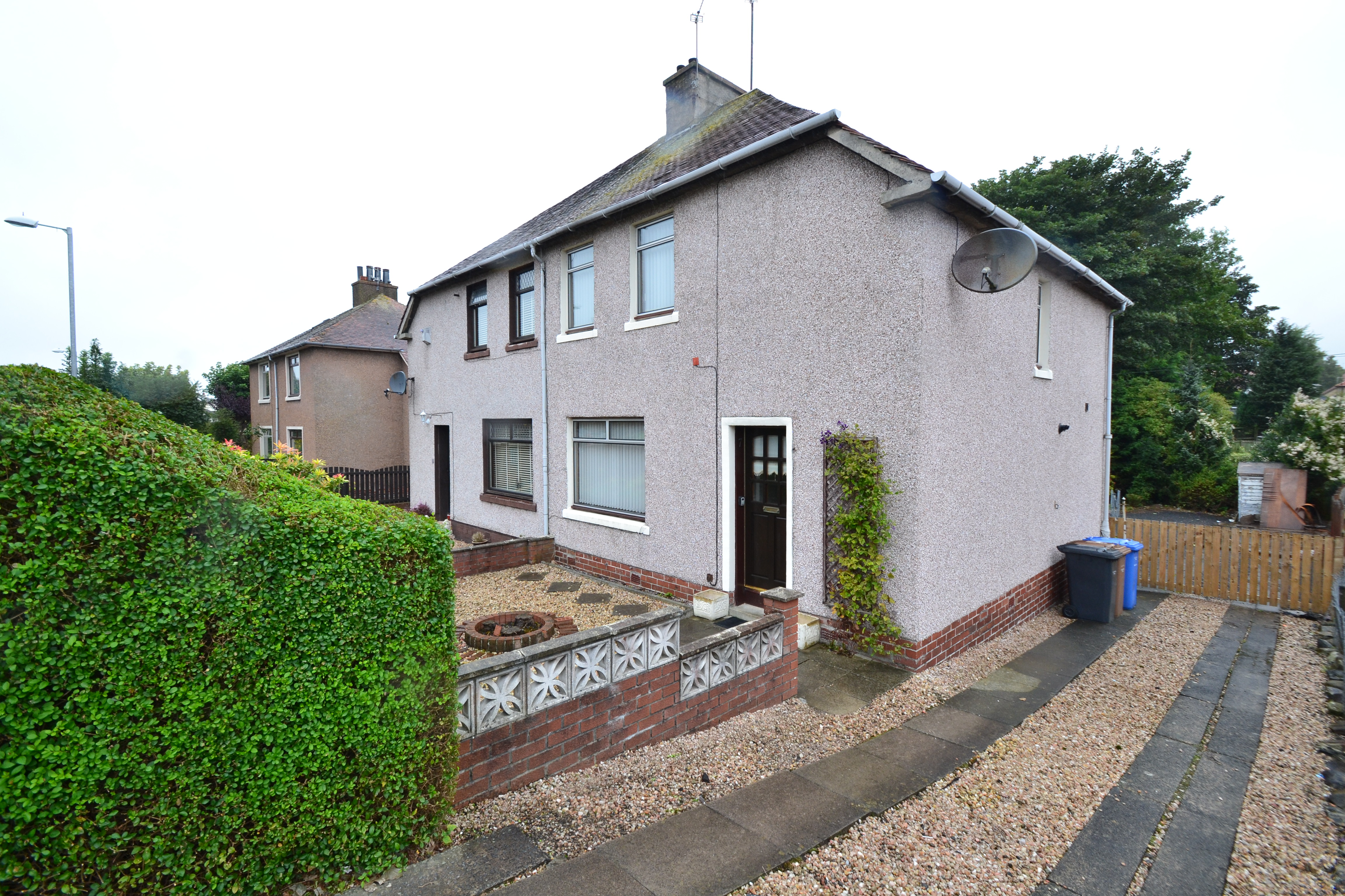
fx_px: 560
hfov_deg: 100.4
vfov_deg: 77.3
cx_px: 672
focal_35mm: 15
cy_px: 448
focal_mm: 10
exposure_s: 1/100
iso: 400
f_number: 9
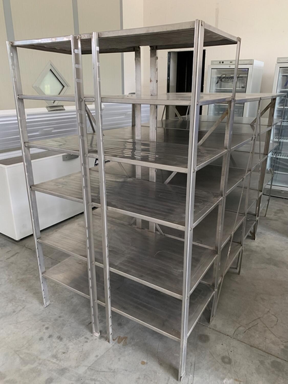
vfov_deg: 67.3
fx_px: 288
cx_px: 144
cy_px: 192
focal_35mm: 26
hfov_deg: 53.1
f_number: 1.8
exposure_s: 1/50
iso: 160
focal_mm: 4.25
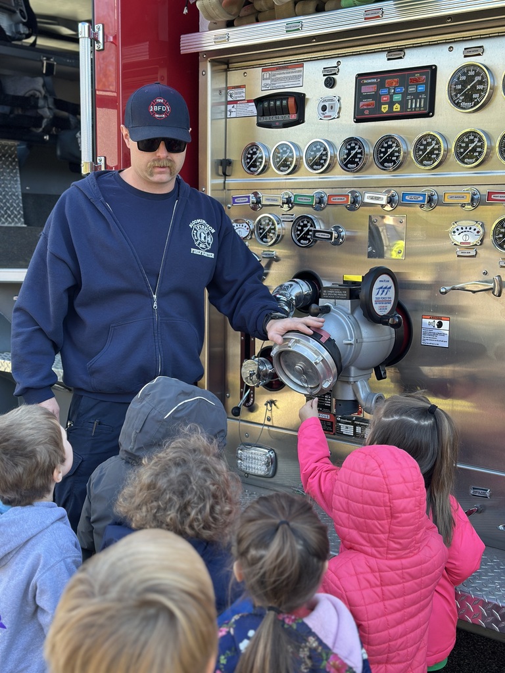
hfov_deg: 30.3
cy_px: 336
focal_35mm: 48
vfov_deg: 39.7
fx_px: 934
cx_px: 252
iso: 80
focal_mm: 6.86
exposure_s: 1/294
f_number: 1.78
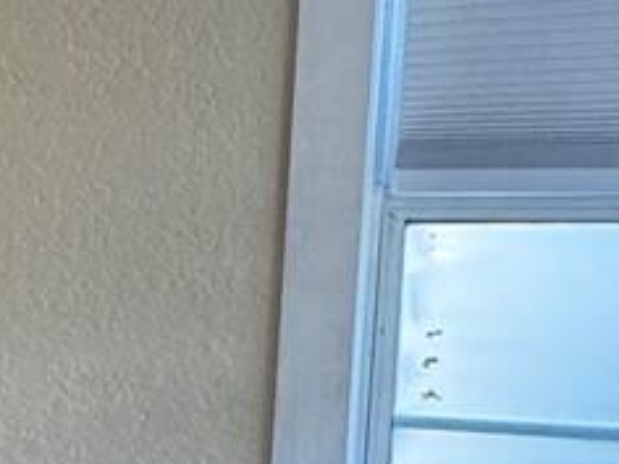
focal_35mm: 95
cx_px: -981
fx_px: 1699
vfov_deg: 15.5
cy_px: 357
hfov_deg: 13.3
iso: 200
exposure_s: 1/99
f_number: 2.2
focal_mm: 2.22
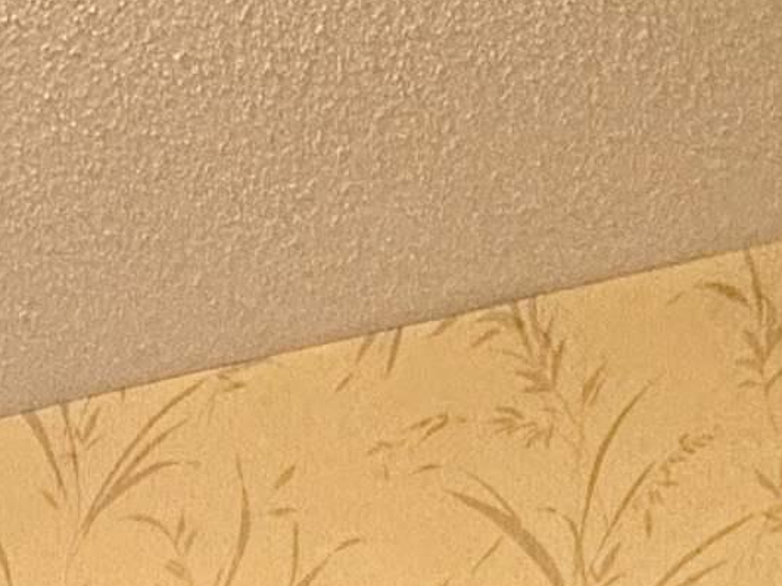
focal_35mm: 81
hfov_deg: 22.6
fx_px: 1829
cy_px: 1664
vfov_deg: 11.8
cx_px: -99
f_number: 2.2
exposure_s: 1/60
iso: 250
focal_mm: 2.22
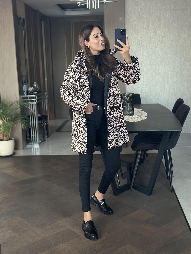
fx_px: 353
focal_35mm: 48
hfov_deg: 30.3
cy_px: 127
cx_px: 96
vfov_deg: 39.7
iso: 500
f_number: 1.78
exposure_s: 1/40
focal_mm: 6.86
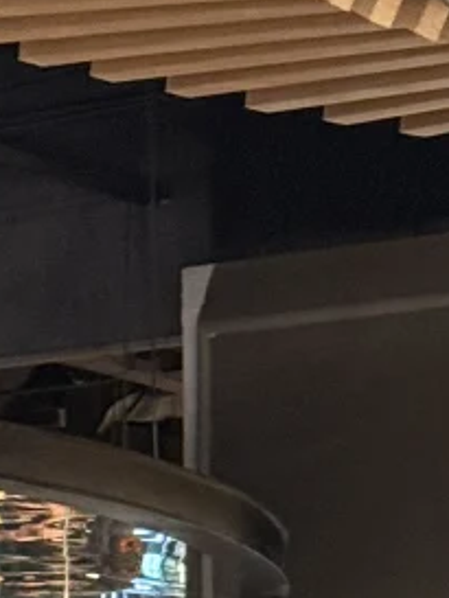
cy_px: 957
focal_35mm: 253
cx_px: 679
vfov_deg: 7.7
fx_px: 4372
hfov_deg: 5.8
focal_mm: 6.76
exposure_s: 1/33
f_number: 1.78
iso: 320
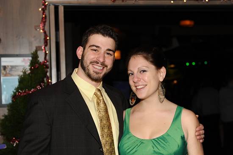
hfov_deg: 32.4
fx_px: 401
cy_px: 78
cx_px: 116
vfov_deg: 21.9
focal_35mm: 62
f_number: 4.8
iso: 800
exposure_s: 1/250
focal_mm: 62
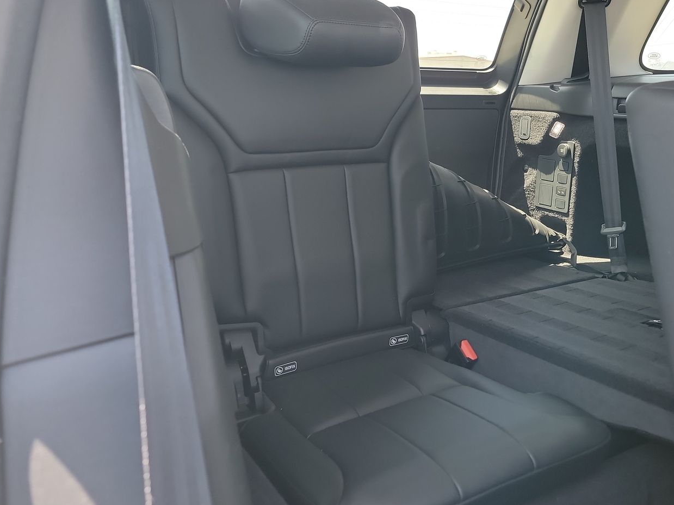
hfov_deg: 58.1
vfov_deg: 45.4
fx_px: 604
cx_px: 384
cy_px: 237
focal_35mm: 31
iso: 218
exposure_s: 1/59
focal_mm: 6.7
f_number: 1.8
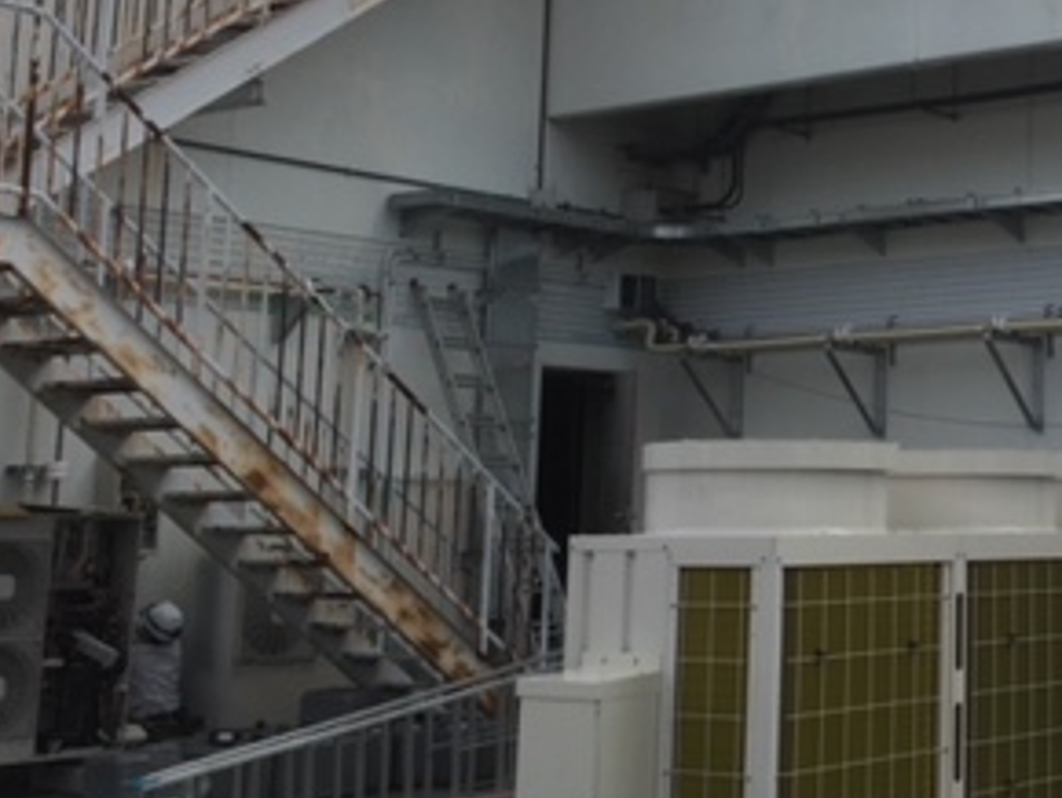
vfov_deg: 22.8
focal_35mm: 64
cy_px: 227
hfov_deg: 27.9
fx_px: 1965
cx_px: 1128
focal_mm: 4.15
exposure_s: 1/628
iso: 32
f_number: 2.2
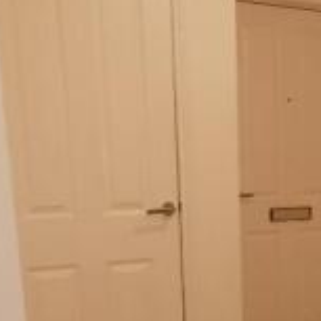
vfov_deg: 25.1
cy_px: 347
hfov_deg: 25.7
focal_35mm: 64
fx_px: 671
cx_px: 312
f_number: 2.2
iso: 200
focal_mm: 2.26
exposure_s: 1/33.3
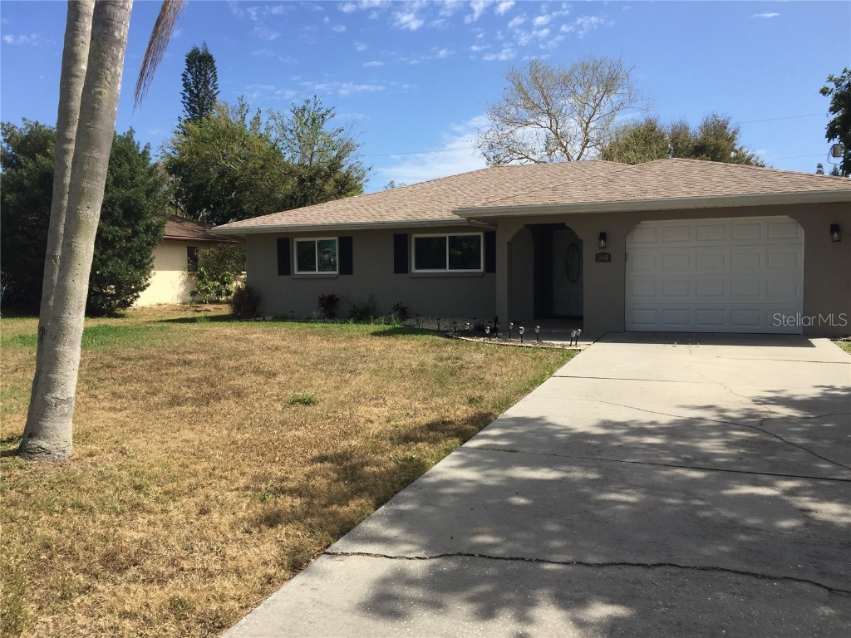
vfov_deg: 48.2
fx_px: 713
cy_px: 319
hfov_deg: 61.7
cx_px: 426
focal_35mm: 29
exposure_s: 1/1980
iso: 32
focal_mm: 4.15
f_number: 2.2
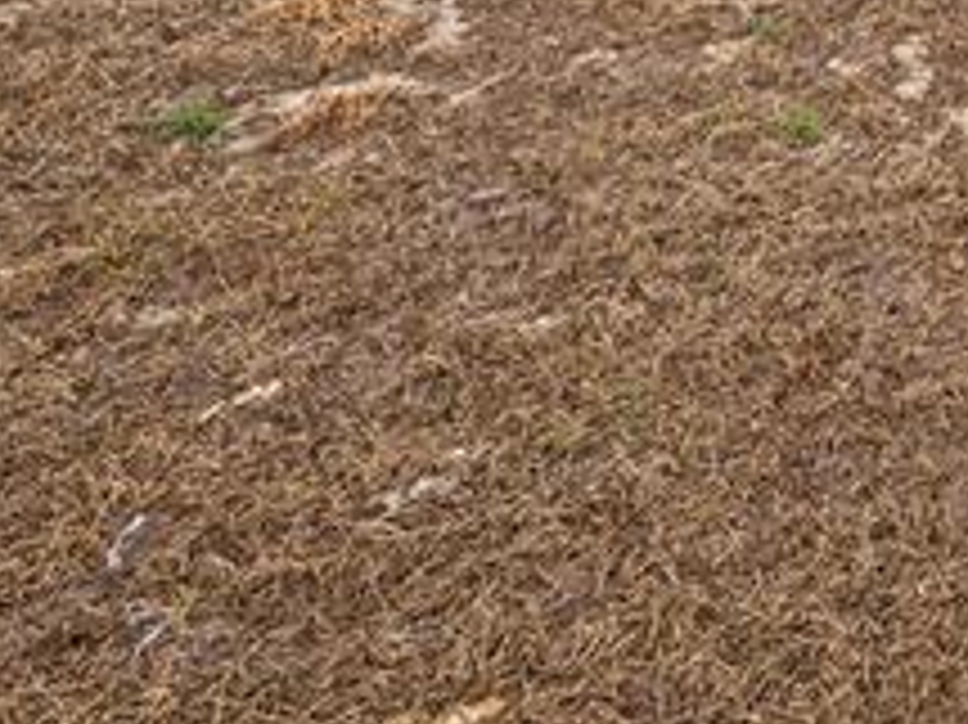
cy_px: -679
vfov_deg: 17.3
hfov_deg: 17.1
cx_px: 2116
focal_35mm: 64
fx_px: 1789
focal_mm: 14
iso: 400
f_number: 7.1
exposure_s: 1/640
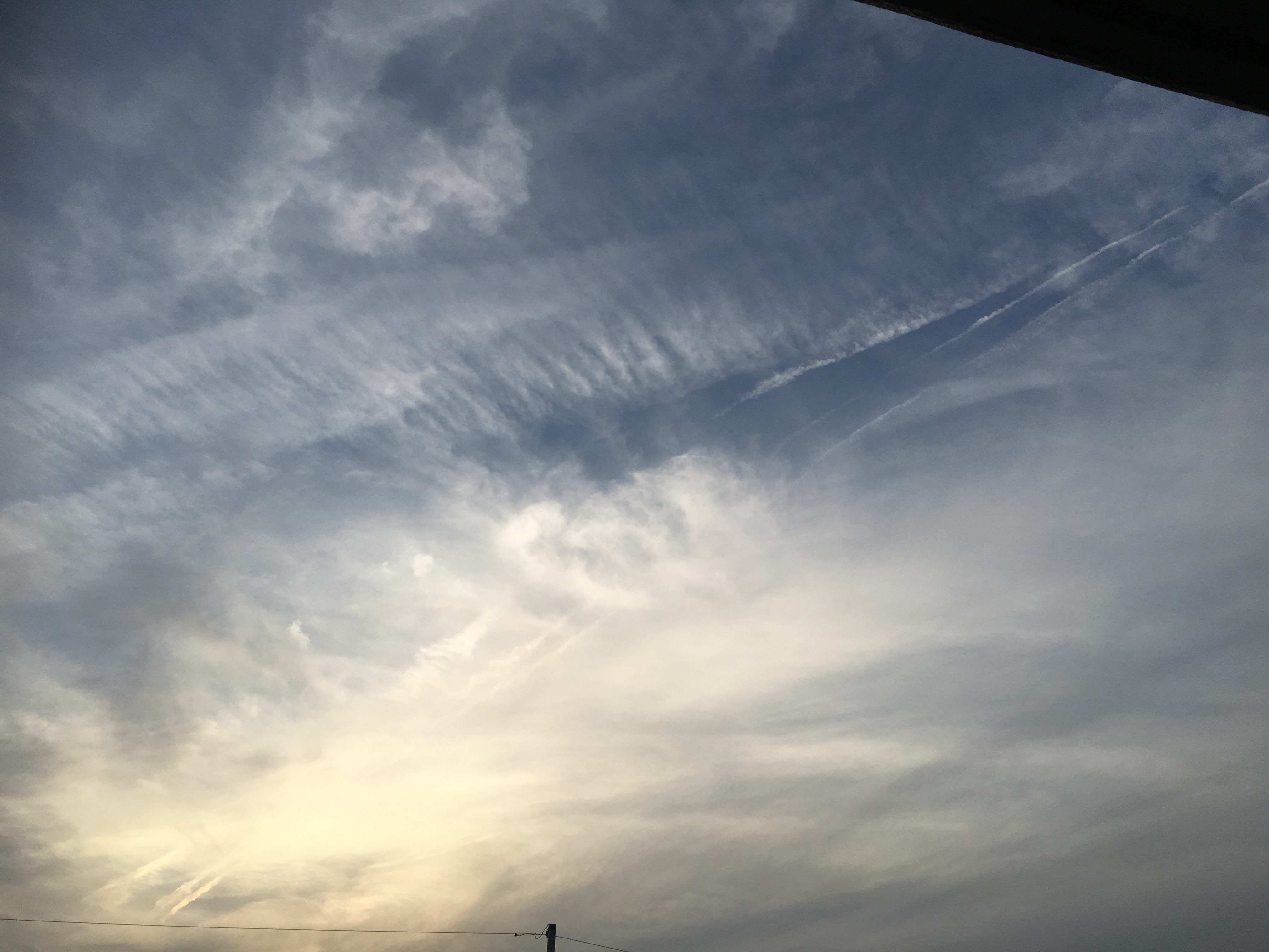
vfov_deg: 48.2
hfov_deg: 61.7
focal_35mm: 29
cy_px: 476
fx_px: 1063
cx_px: 634
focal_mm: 4.15
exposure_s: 1/1261
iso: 25
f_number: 2.2
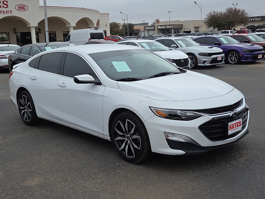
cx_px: 132
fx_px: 337
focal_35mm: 44
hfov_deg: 42.9
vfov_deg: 32.9
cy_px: 100
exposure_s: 1/2500
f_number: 1.8
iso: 76
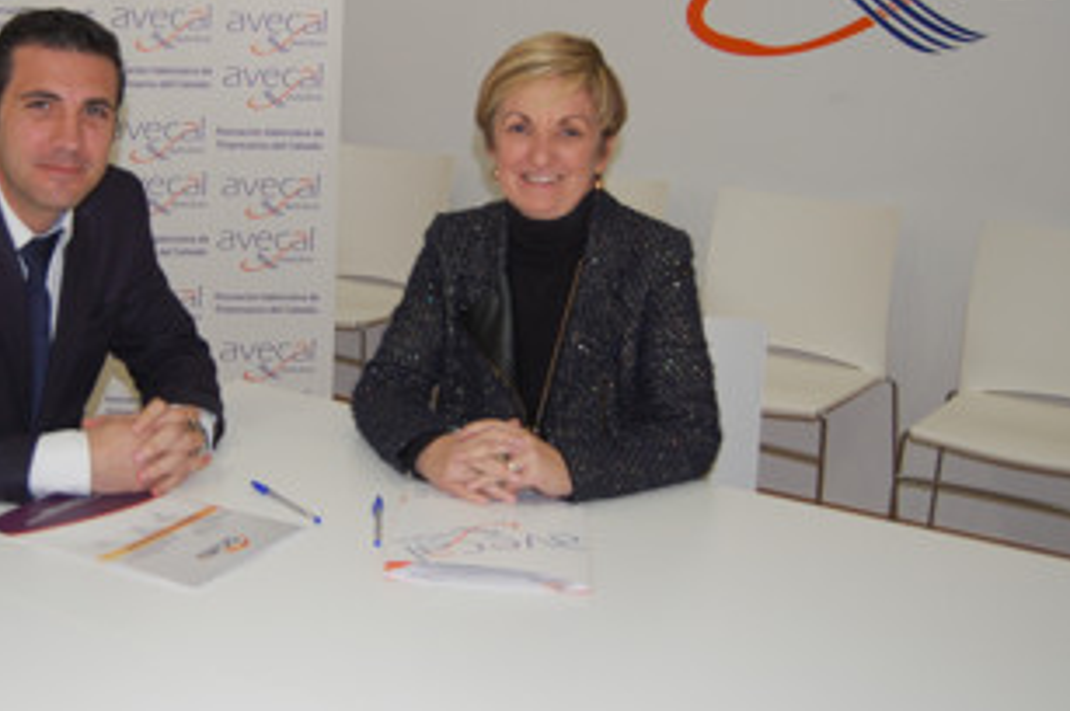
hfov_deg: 36.4
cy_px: 307
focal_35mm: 54
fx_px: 1603
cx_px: 321
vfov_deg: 25.0
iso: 400
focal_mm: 24
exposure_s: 1/60
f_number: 4
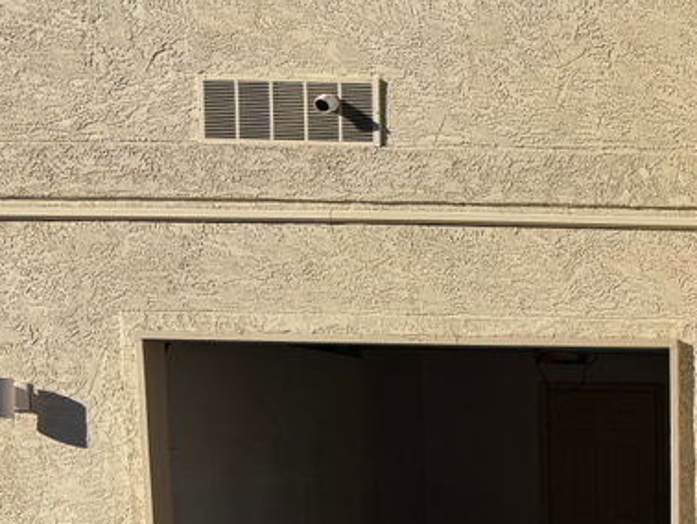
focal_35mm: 65
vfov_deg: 21.4
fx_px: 1310
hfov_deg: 26.4
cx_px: 843
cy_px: 581
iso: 80
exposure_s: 1/5814
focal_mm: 6.76
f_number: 1.78
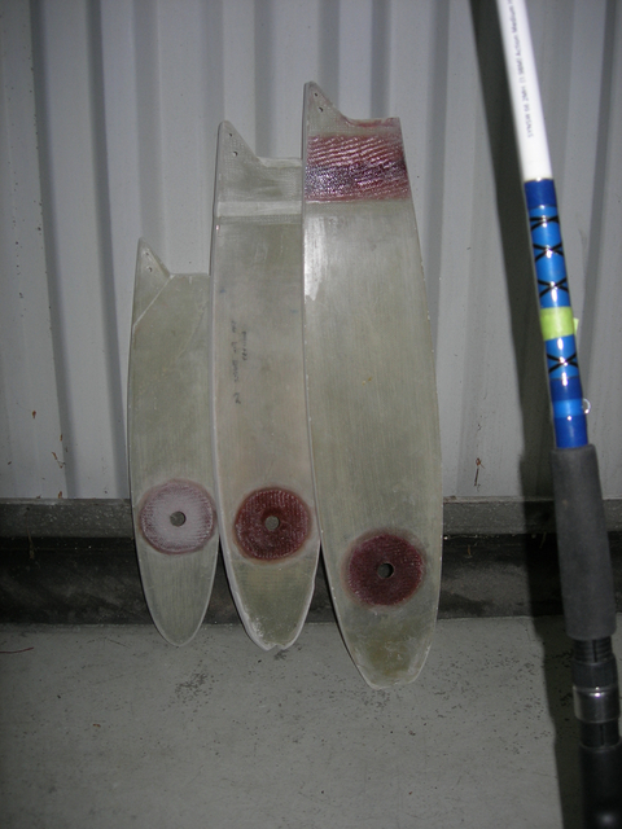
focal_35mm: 38
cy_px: 414
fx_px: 910
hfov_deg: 37.7
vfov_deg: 49.0
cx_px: 311
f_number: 2.8
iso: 64
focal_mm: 7.8
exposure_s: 1/60.1
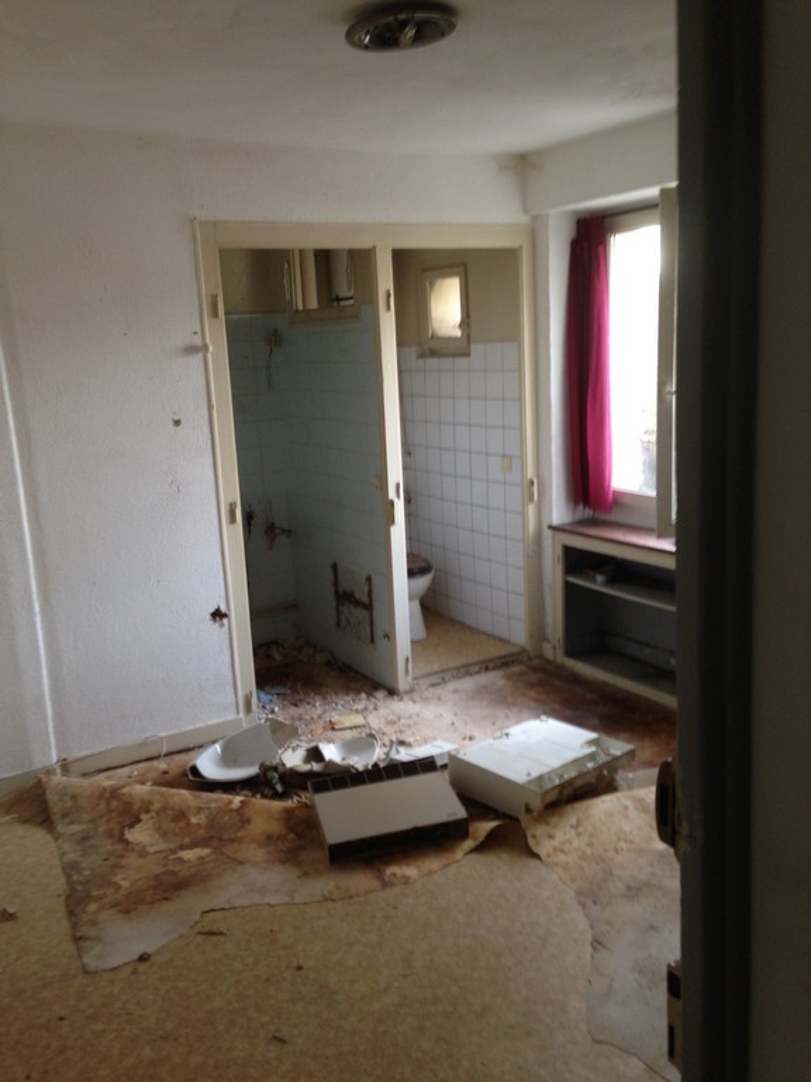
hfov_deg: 42.9
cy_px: 541
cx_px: 406
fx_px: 1031
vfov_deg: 55.4
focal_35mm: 33
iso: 64
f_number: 2.4
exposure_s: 1/24
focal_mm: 4.12
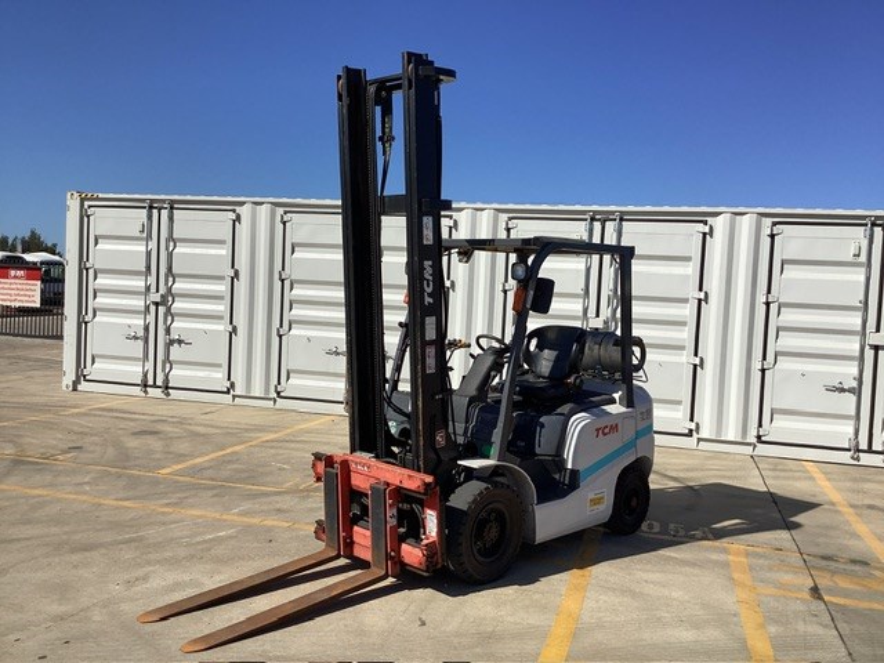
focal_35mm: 31
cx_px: 442
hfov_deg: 58.4
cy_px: 332
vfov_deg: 45.4
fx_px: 792
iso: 25
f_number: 2.4
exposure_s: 1/2469
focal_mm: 3.3
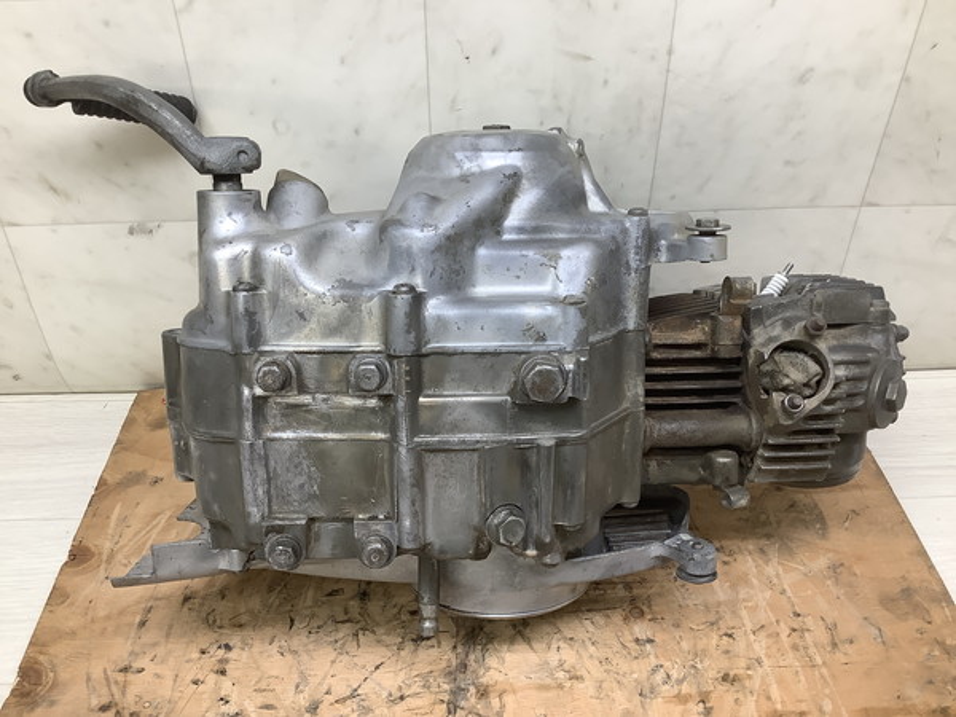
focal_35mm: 31
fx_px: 856
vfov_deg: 45.4
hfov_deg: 58.4
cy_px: 358
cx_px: 478
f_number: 2.4
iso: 50
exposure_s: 1/60
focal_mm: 3.3
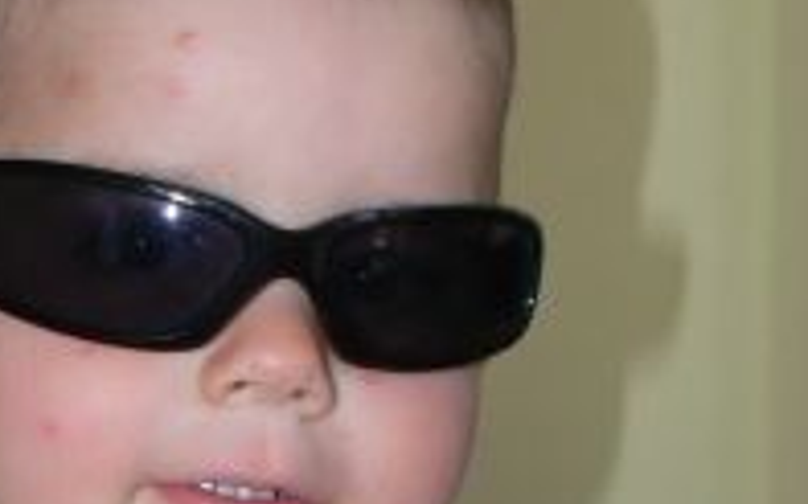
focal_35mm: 116
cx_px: 41
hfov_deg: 17.6
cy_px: 410
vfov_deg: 11.2
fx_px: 2554
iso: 100
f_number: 2.8
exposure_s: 1/30
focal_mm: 6
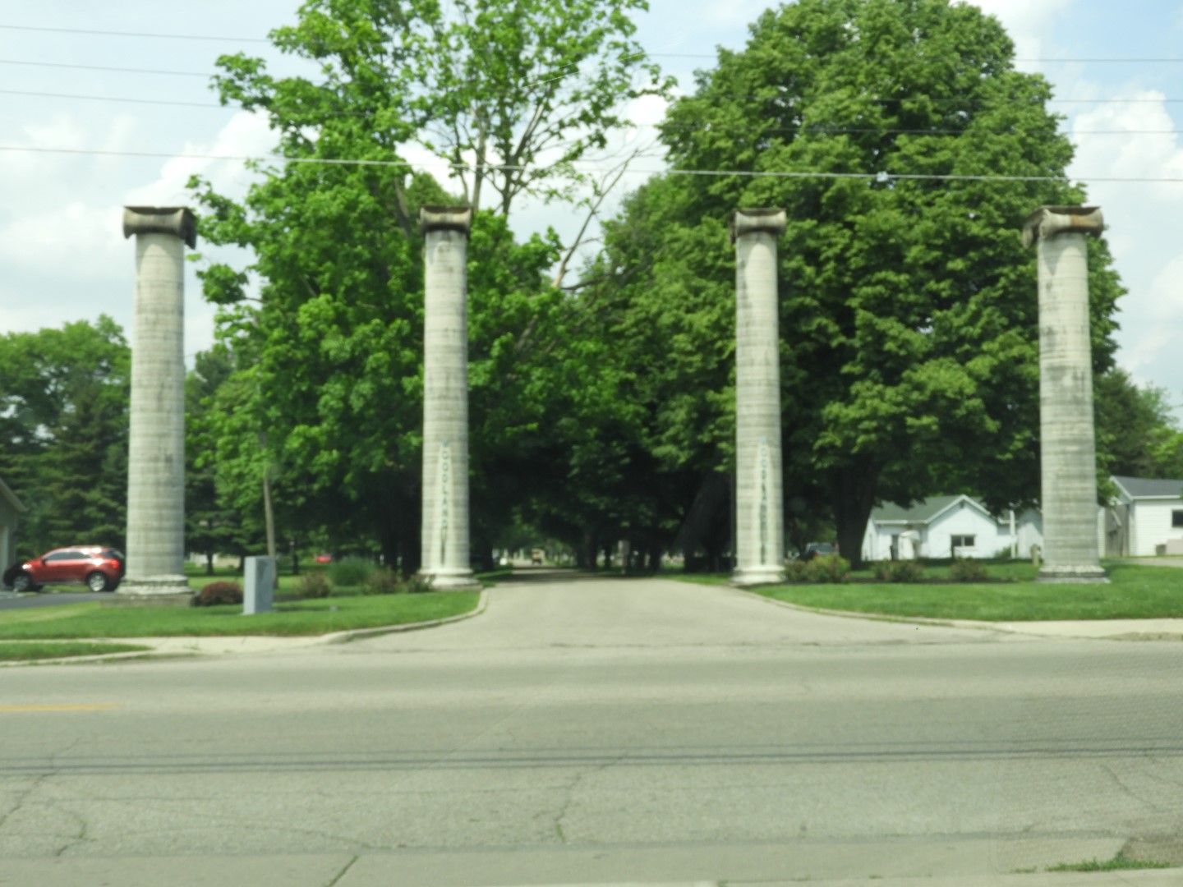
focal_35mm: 45
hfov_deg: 42.1
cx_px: 592
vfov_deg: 32.2
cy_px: 444
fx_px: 1538
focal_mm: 8.1
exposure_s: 1/640
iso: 100
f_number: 4
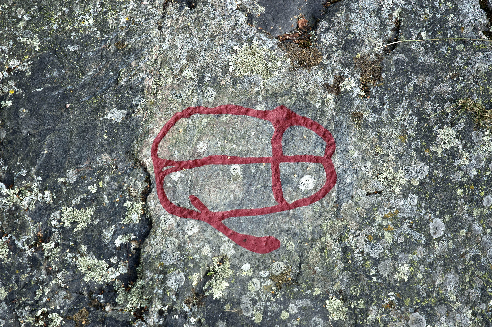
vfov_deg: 17.5
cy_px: 164
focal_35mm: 78
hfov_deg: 26.0
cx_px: 246
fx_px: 1065
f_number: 6.3
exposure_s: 1/160
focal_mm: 52
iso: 200
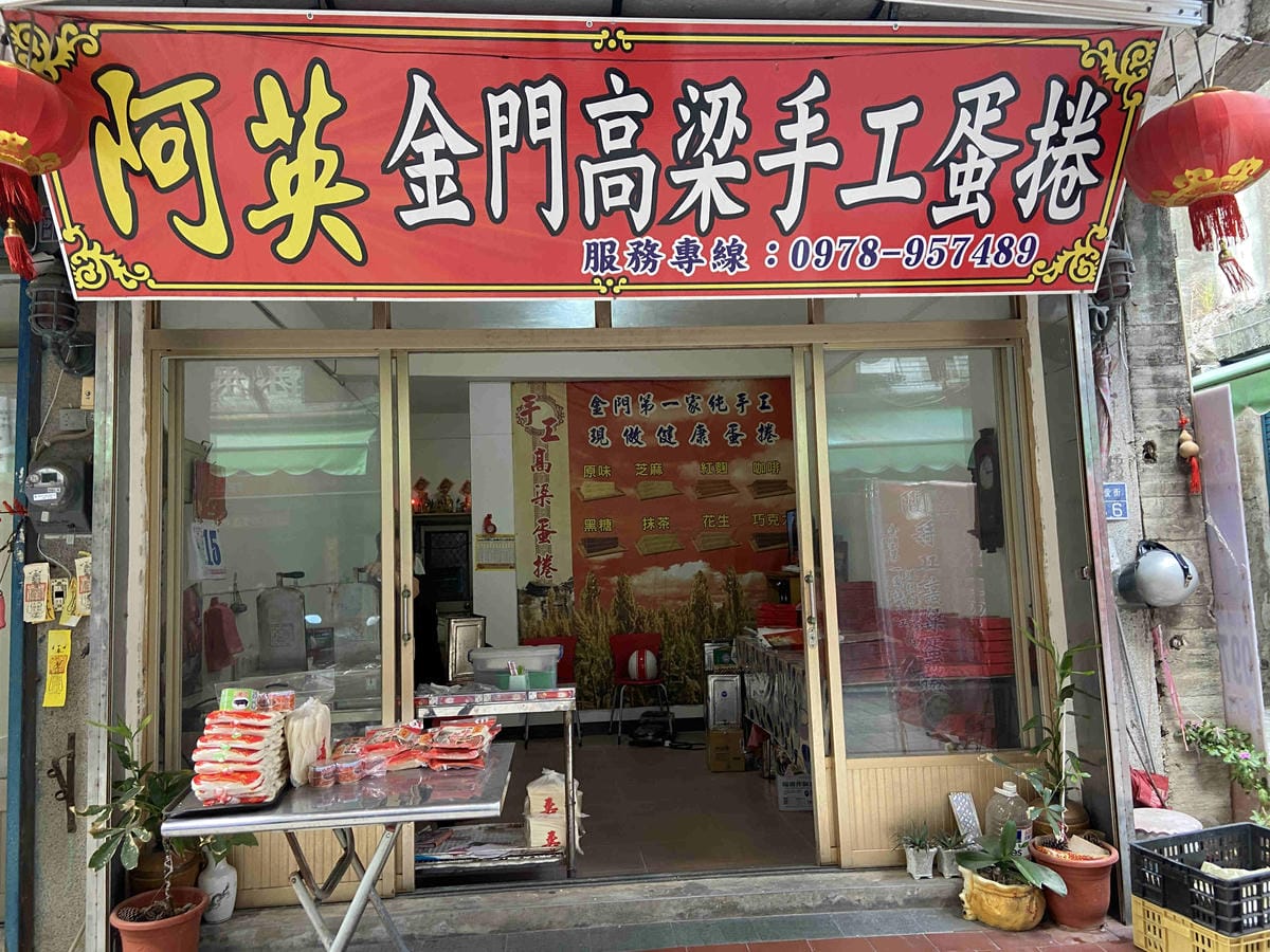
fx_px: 954
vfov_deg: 53.1
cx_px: 635
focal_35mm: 26
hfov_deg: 67.3
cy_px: 476
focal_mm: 4.25
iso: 125
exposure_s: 1/70
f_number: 1.8
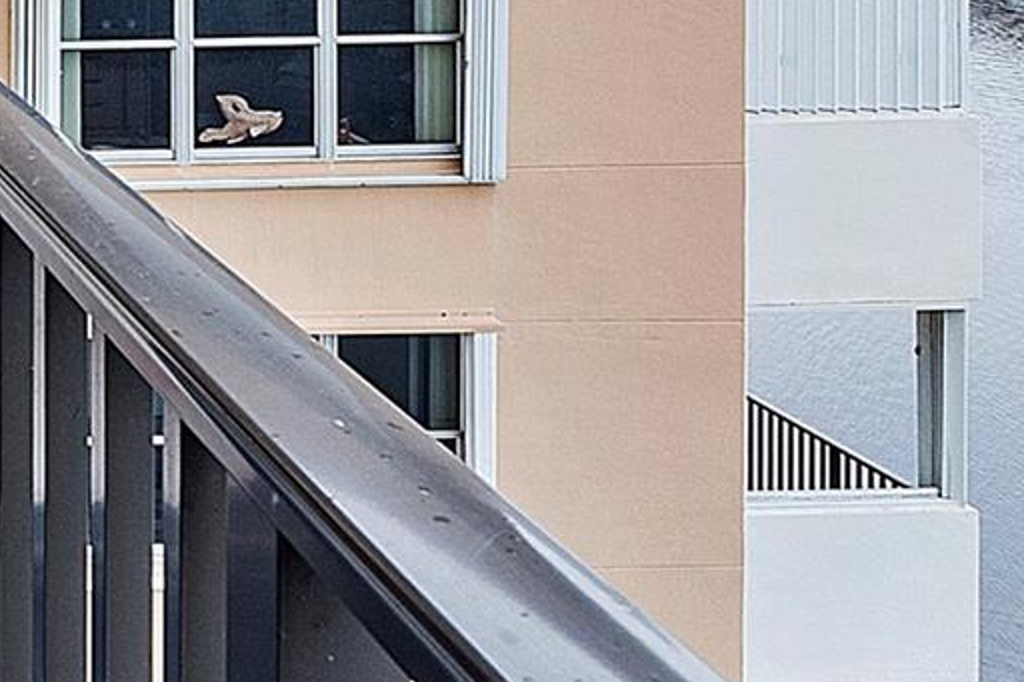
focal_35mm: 60
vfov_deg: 19.9
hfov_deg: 25.7
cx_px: -476
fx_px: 1706
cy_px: -309
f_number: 6.3
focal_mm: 10
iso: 200
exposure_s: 1/25
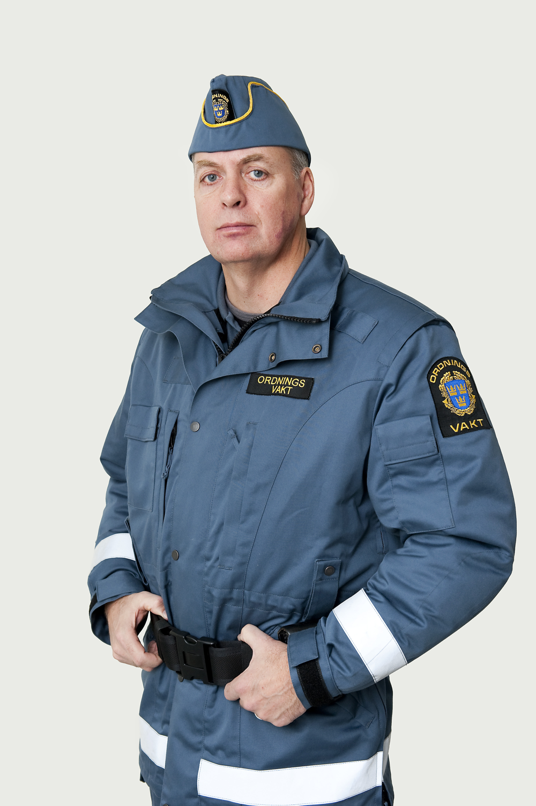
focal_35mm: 50
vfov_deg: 39.6
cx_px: 268
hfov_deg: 27.0
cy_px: 403
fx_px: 1118
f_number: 5.6
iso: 400
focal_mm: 50
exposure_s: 1/160
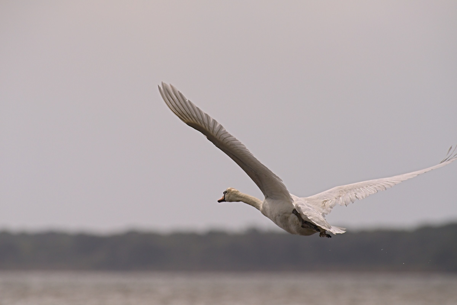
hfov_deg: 3.4
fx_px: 7618
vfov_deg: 2.3
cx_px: 228
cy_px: 152
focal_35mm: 600
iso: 640
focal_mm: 600
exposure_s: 1/5000
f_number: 8
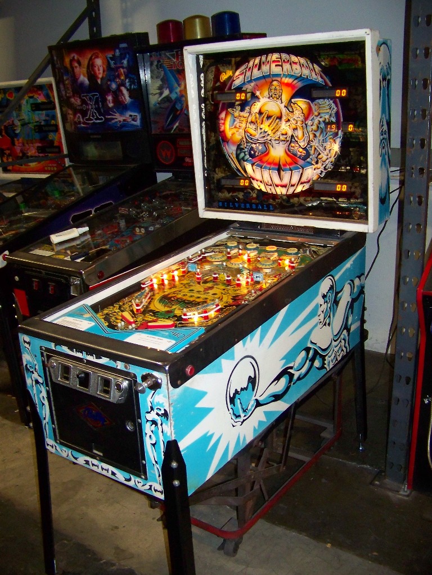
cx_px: 216
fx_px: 599
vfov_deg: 51.4
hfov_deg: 39.7
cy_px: 288
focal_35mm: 36
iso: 200
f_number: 2.8
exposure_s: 1/30
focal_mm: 5.85
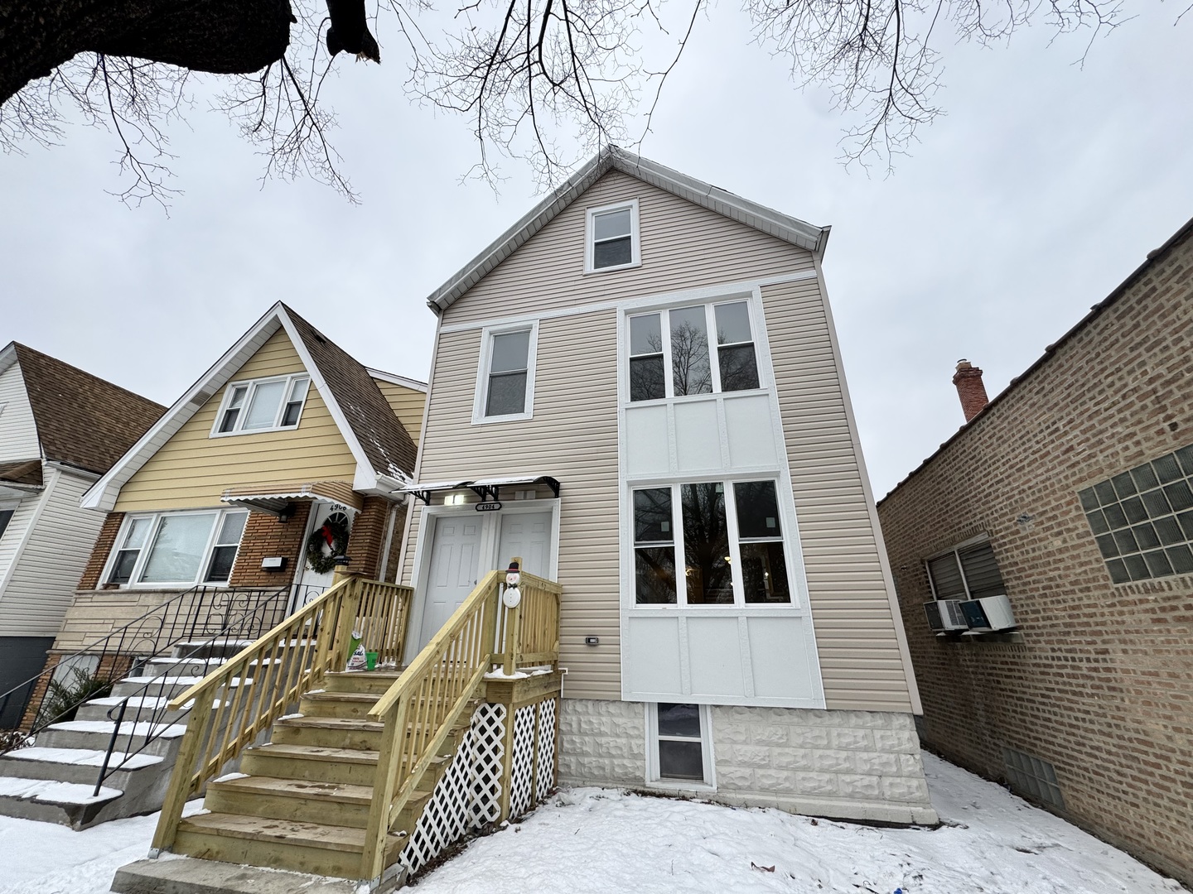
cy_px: 447
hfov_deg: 102.1
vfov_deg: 85.7
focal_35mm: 14
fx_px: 482
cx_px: 596
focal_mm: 2.22
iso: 40
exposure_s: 1/349
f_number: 2.2
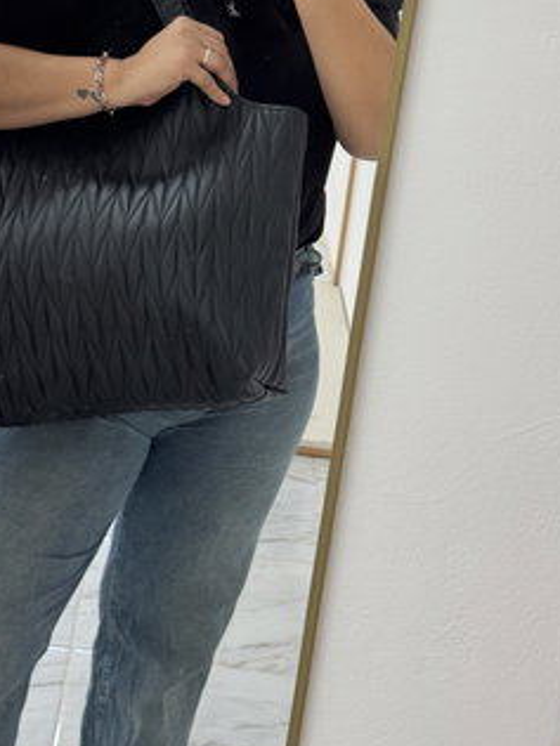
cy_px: 176
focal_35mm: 81
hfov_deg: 18.2
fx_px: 1747
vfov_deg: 23.8
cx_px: 293
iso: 80
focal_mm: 6.76
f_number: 1.78
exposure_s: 1/50
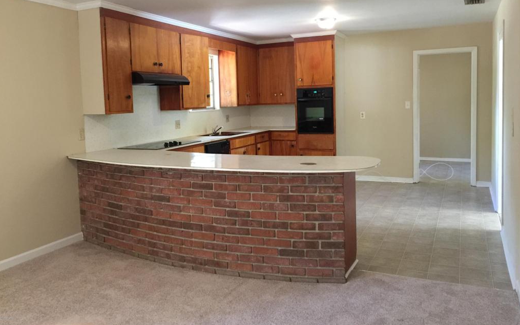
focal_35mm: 31
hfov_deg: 61.2
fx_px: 439
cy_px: 134
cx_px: 260
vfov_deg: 40.5
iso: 125
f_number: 2.2
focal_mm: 4.15
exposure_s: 1/15
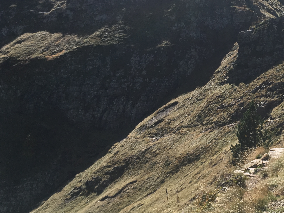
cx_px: 275
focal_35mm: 60
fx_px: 492
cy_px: 39
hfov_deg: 30.2
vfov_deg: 24.0
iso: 25
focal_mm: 4.15
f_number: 2.2
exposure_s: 1/1570
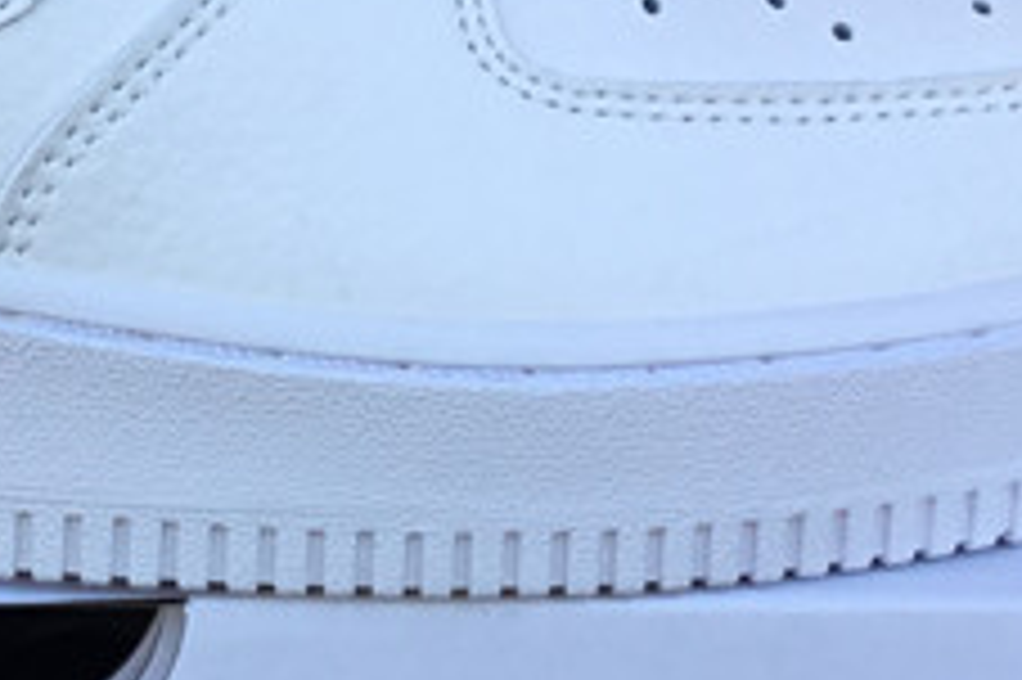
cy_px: 372
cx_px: -27
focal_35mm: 128
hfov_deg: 15.7
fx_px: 3631
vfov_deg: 10.7
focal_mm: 3.3
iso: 25
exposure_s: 1/221
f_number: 2.4
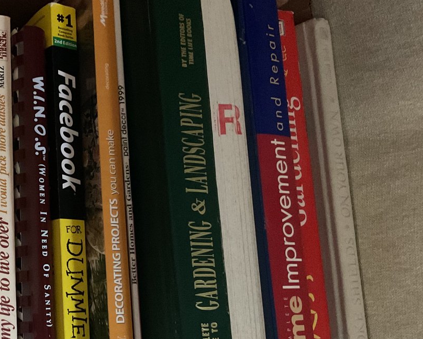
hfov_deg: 33.2
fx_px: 664
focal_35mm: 53
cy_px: 225
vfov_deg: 28.5
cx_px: 30
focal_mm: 3
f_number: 1.8
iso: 500
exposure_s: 1/20
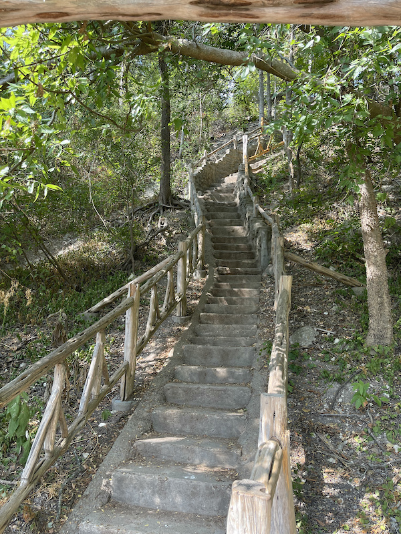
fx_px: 402
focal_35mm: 26
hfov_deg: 53.1
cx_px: 200
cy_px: 267
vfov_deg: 67.3
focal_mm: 5.1
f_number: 1.6
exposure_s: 1/233
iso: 32
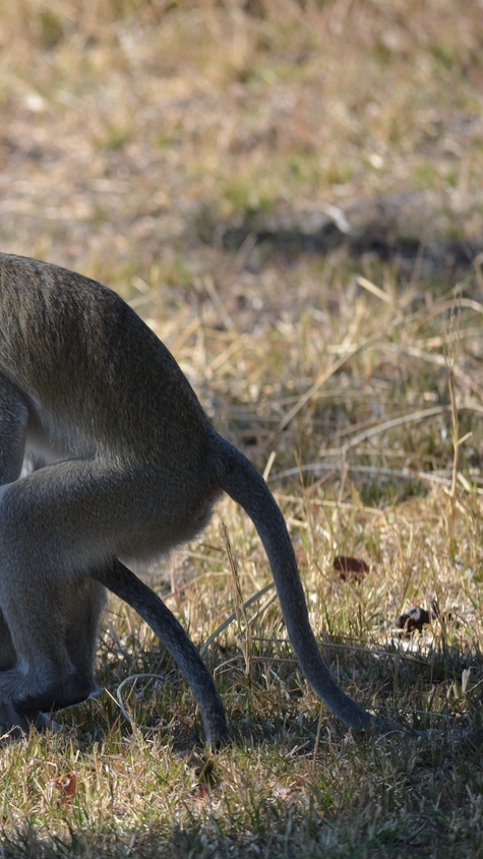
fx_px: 11367
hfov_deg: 2.4
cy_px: 429
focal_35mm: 499
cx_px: -115
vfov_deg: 4.3
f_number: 5.6
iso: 200
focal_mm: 210
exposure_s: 1/500
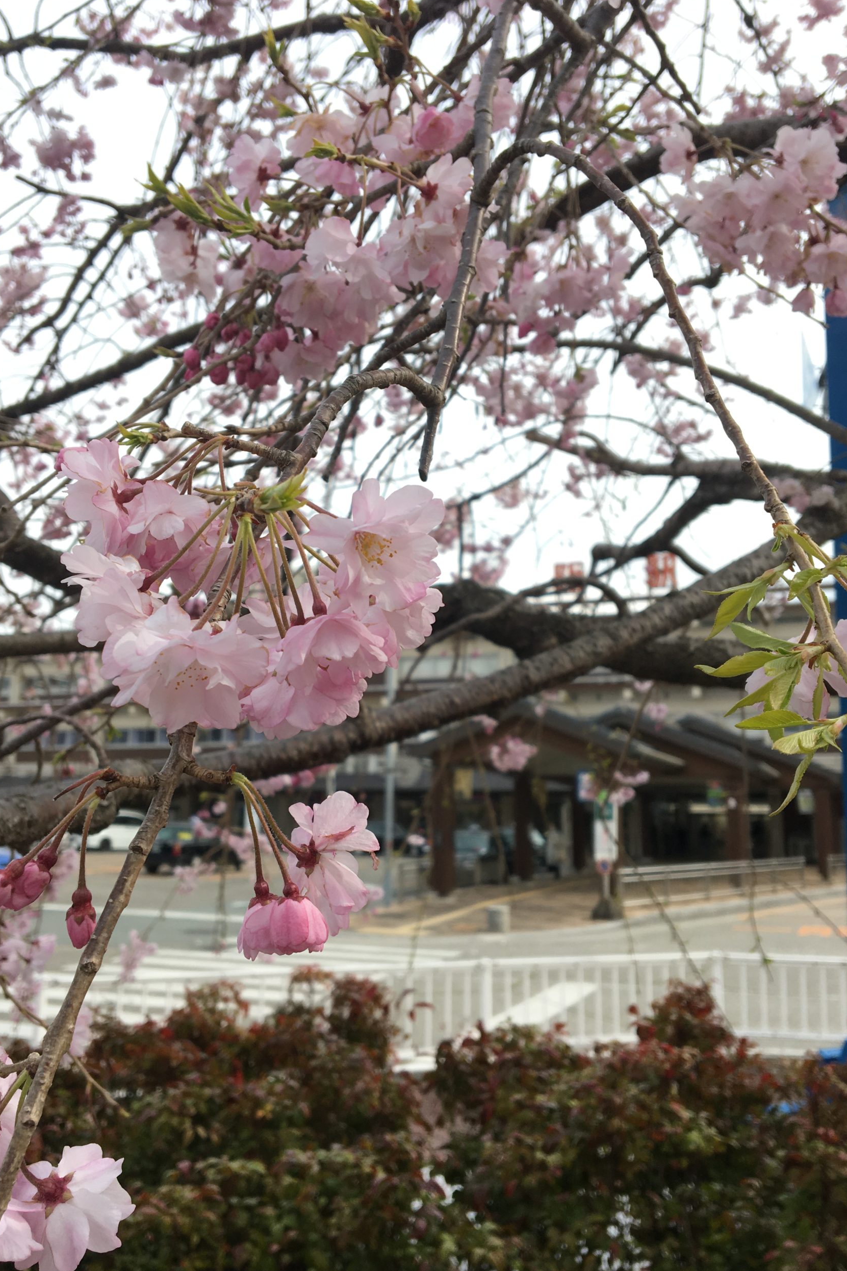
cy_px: 637
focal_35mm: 31
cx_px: 395
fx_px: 1094
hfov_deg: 42.3
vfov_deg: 60.3
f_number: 2.2
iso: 25
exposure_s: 1/651
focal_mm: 4.15
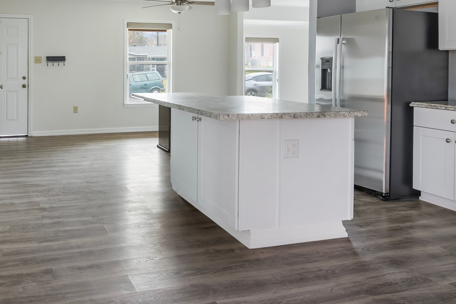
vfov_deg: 40.9
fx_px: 393
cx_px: 130
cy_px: 68
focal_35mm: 31
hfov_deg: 58.0
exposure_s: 2
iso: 400
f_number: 8
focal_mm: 11
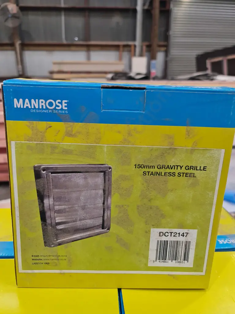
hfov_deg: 54.9
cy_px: 157
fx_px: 226
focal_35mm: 25
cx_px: 118
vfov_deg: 69.4
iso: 125
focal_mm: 7
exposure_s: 1/100
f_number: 1.8
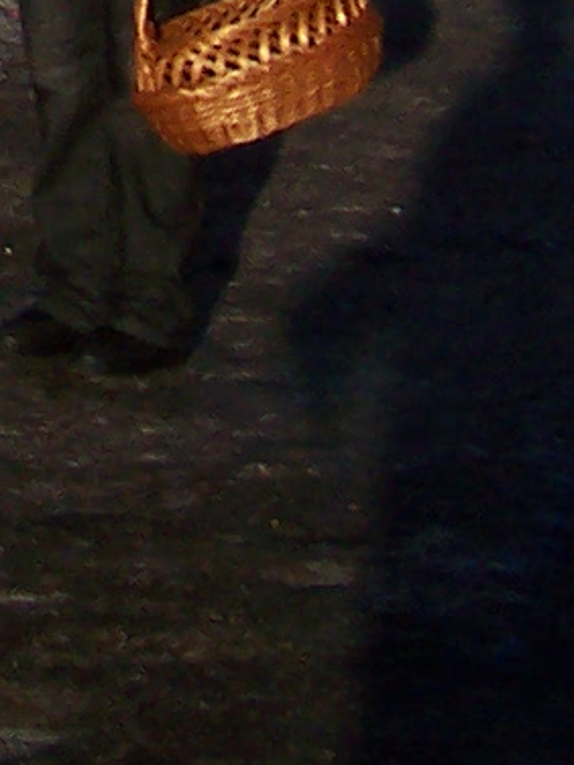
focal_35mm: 200
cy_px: -1093
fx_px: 4422
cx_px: -696
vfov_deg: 8.9
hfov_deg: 7.1
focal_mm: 5.6
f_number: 5.6
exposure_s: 1/1000
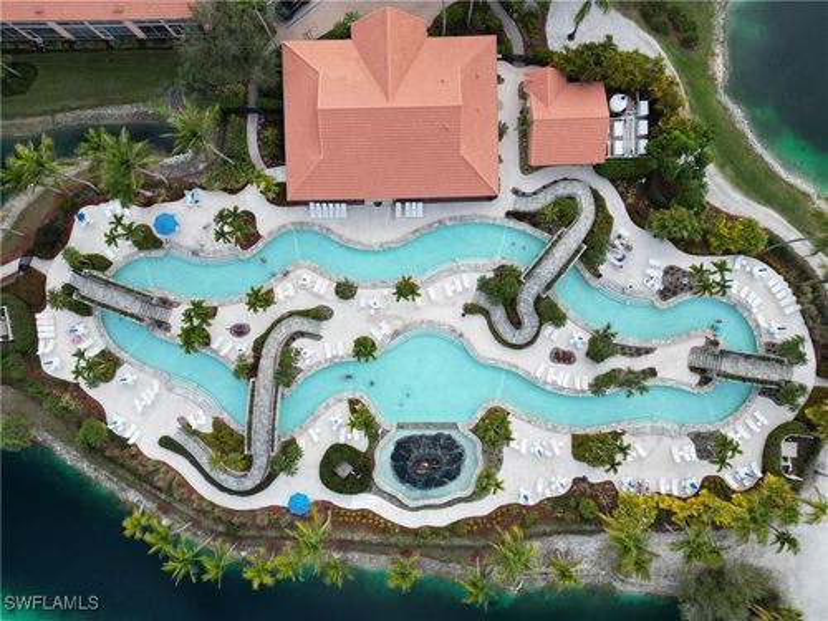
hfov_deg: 71.6
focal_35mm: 24
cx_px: 414
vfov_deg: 56.8
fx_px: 574
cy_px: 310
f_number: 1.7
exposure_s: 1/1000
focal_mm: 6.72
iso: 130
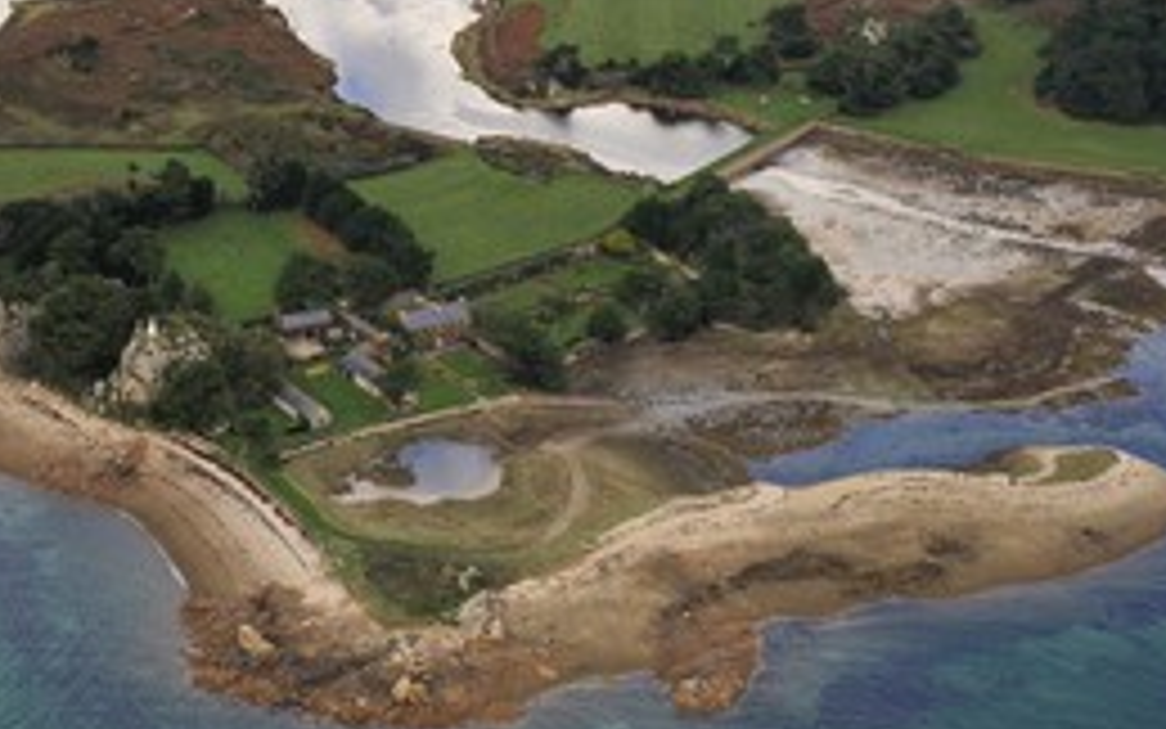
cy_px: 256
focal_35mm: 91
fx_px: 2892
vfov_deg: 14.4
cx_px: 252
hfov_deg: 22.5
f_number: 7.1
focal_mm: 55
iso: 1000
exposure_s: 1/1250
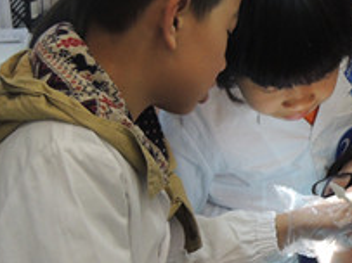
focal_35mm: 111
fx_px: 1128
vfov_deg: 13.3
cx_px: 326
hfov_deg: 17.4
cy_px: 200
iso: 400
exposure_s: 1/40
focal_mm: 8.1
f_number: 3.5
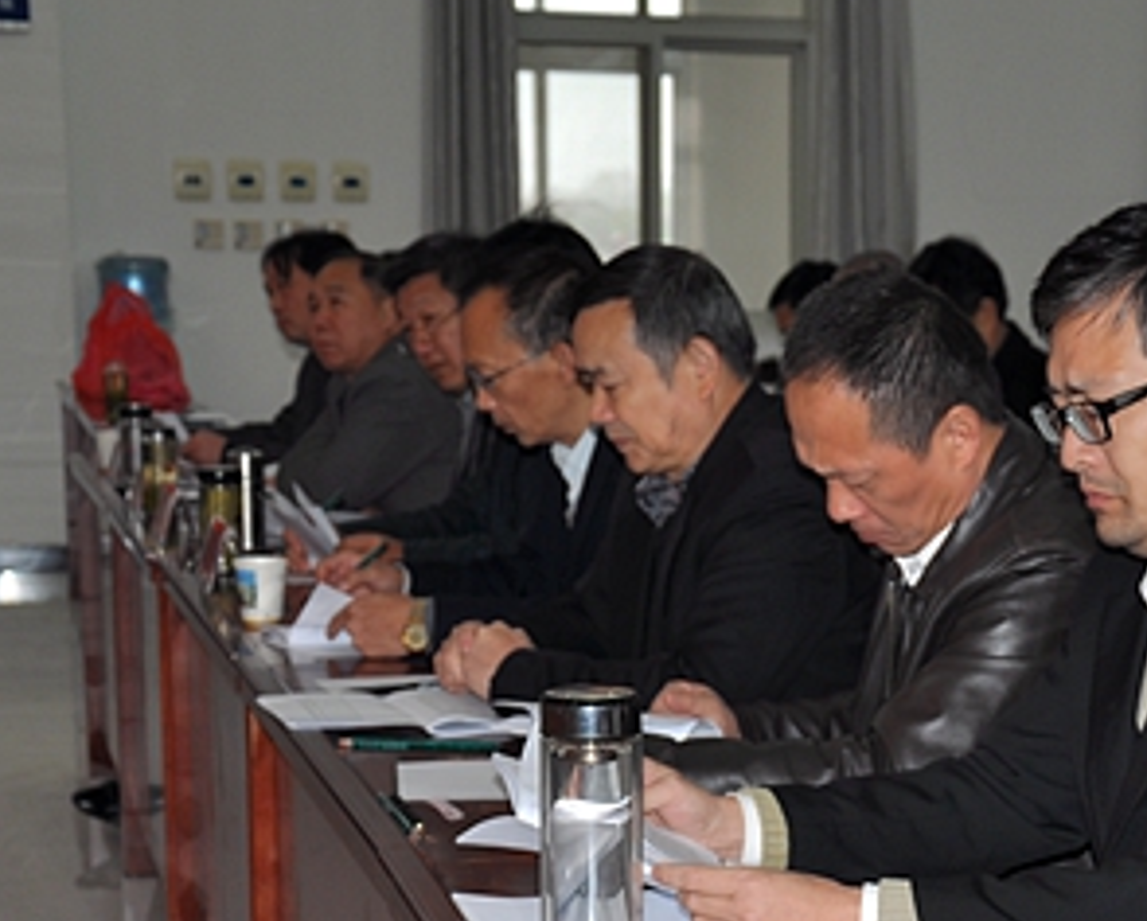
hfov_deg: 21.9
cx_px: 901
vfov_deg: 17.7
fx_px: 2923
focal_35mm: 86
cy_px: 740
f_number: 4.2
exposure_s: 1/60
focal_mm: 30
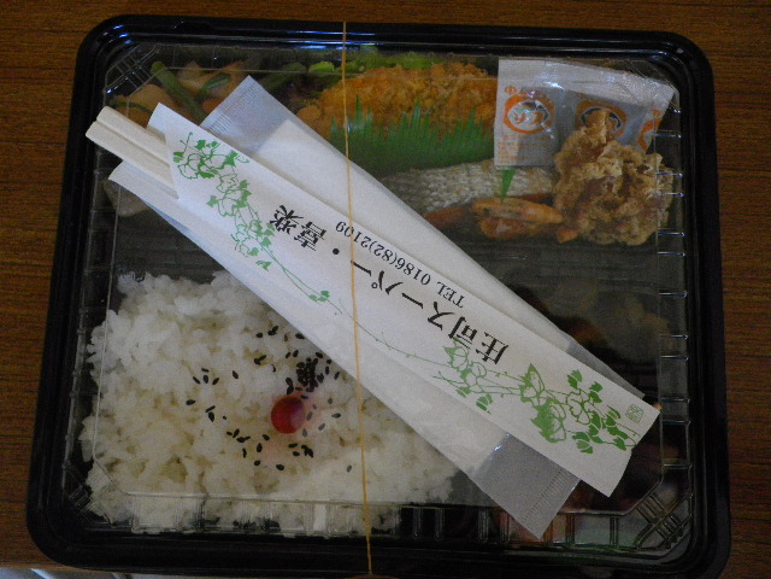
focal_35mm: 28
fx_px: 624
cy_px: 290
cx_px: 386
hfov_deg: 63.4
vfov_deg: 49.7
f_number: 2.6
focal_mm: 4.9
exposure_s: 1/60
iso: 320
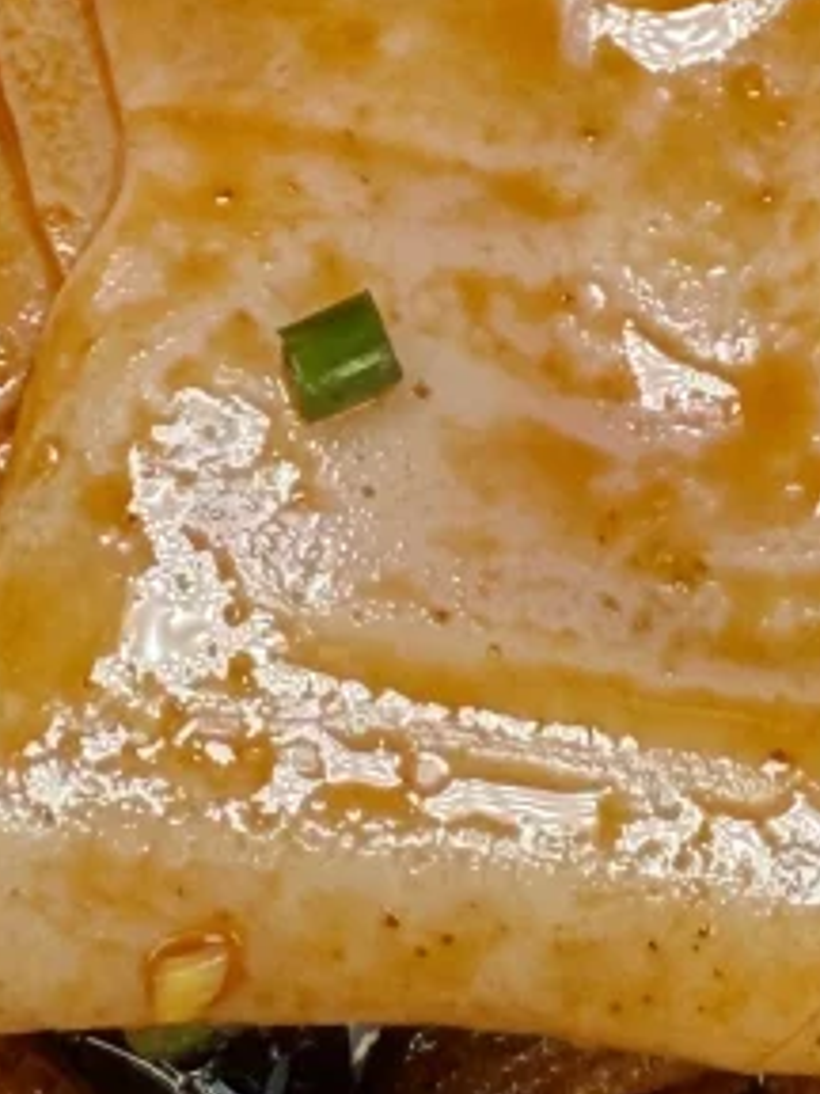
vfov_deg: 14.5
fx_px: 3948
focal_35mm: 125
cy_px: -619
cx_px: 440
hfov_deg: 11.9
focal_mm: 2.22
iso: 40
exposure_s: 1/247
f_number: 2.2
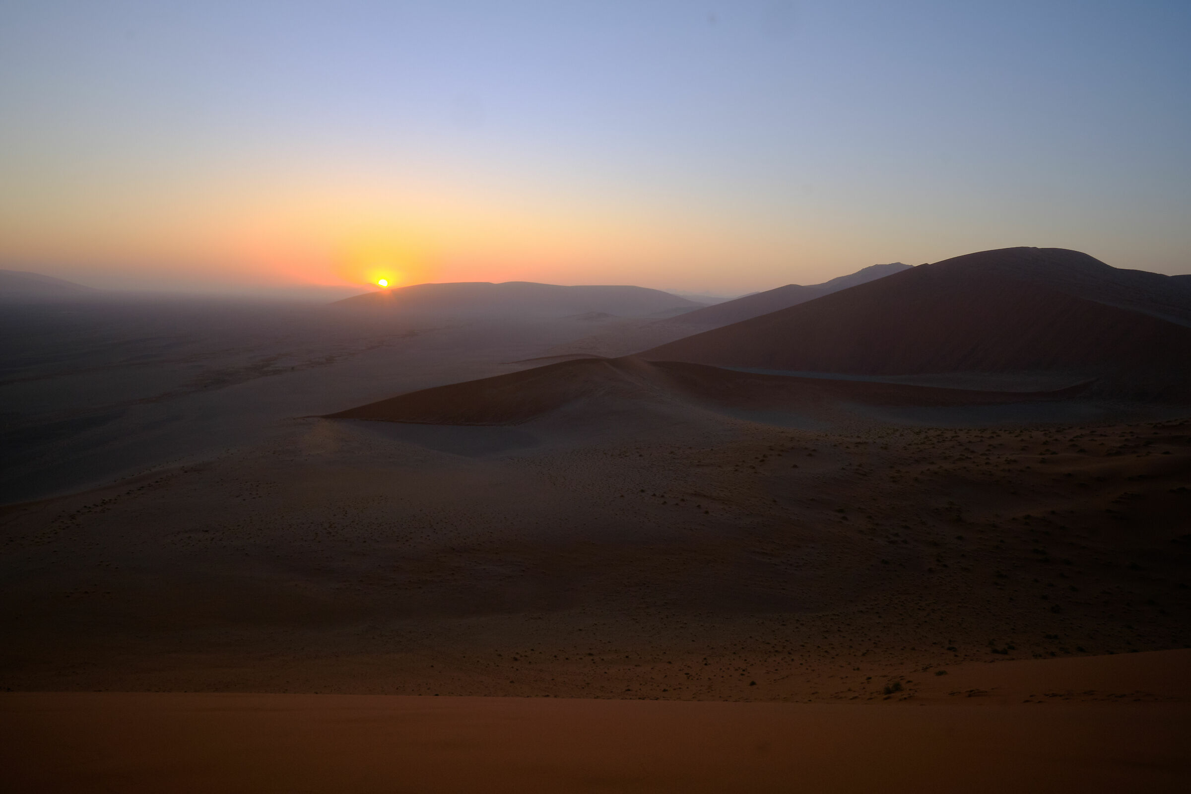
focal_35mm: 21
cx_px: 596
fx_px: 695
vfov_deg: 59.5
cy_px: 397
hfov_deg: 81.2
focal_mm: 14
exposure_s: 1/40
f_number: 16
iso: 400
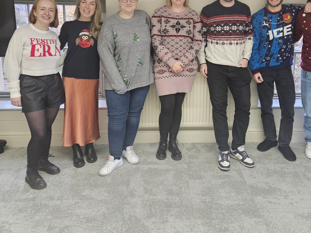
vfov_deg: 39.9
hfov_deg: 52.2
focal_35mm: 35
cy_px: 66
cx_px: 190
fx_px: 314
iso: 200
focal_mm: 5.4
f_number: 1.8
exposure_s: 1/100
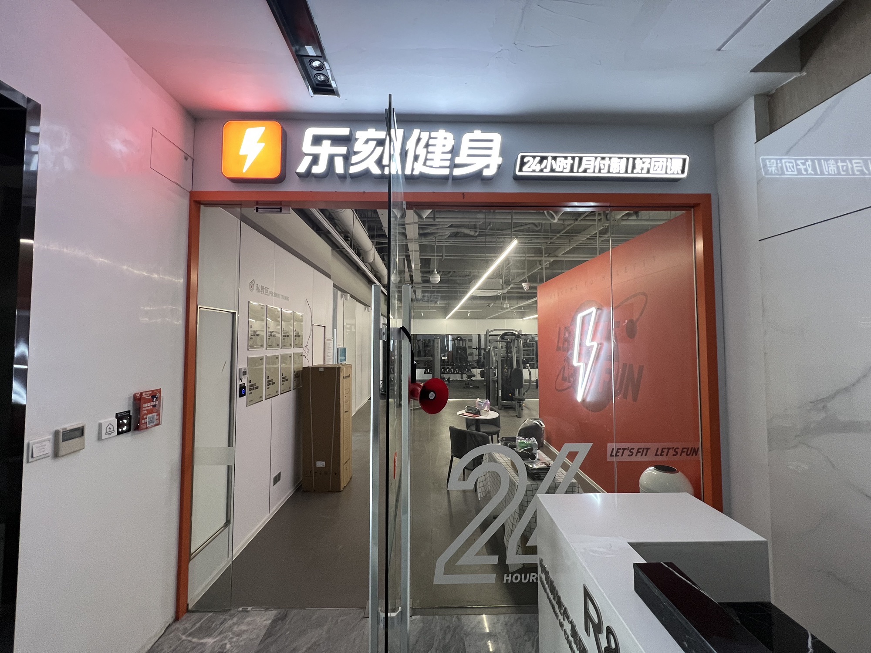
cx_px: 436
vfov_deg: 89.9
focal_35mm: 13
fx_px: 327
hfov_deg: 106.2
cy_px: 326
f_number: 1.8
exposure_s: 1/66
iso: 250
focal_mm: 1.57
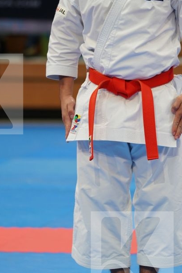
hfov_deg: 3.5
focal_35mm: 390
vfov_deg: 5.3
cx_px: 132
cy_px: 94
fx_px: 2957
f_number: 2.8
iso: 800
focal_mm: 200
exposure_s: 1/500
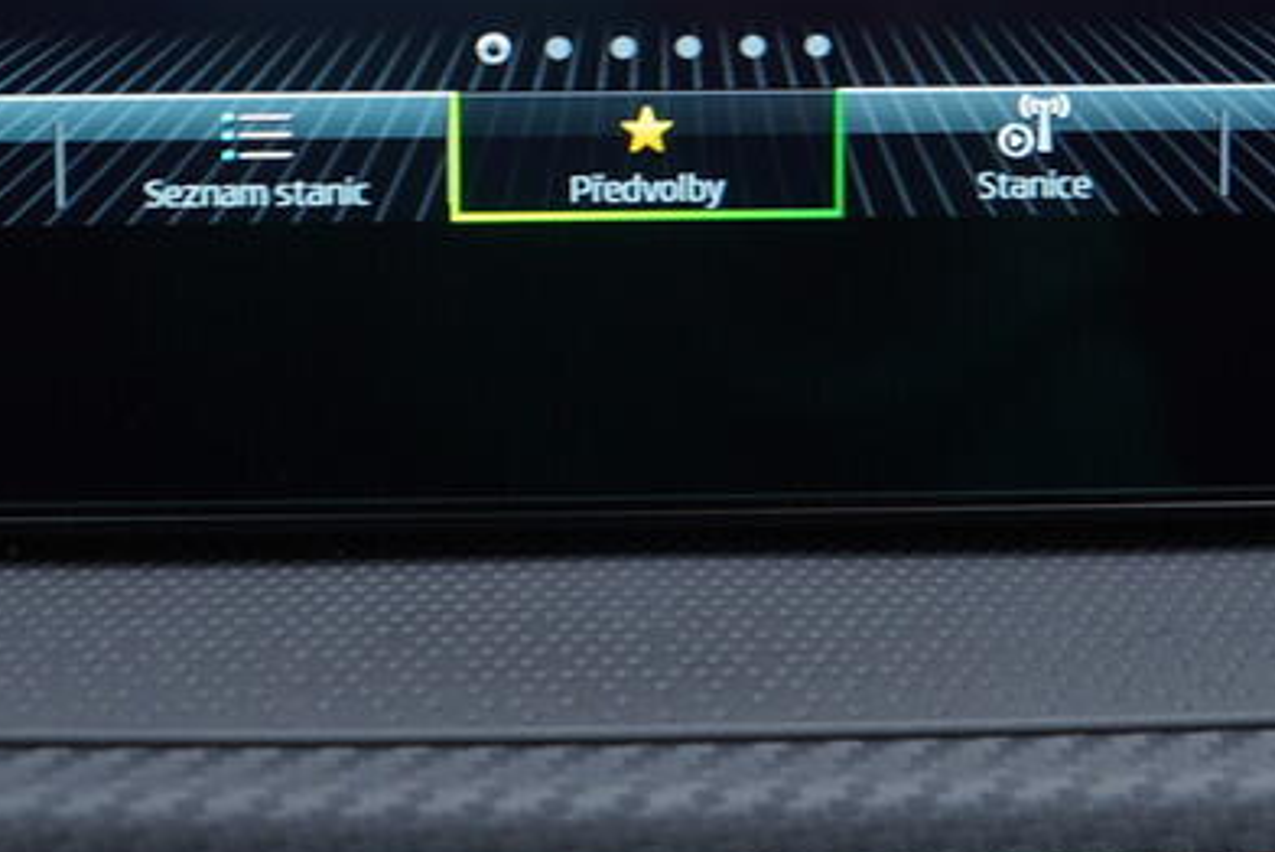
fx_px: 3332
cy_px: -99
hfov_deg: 21.7
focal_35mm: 94
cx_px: 572
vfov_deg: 14.2
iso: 125
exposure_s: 1/40
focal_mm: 24
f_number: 3.2
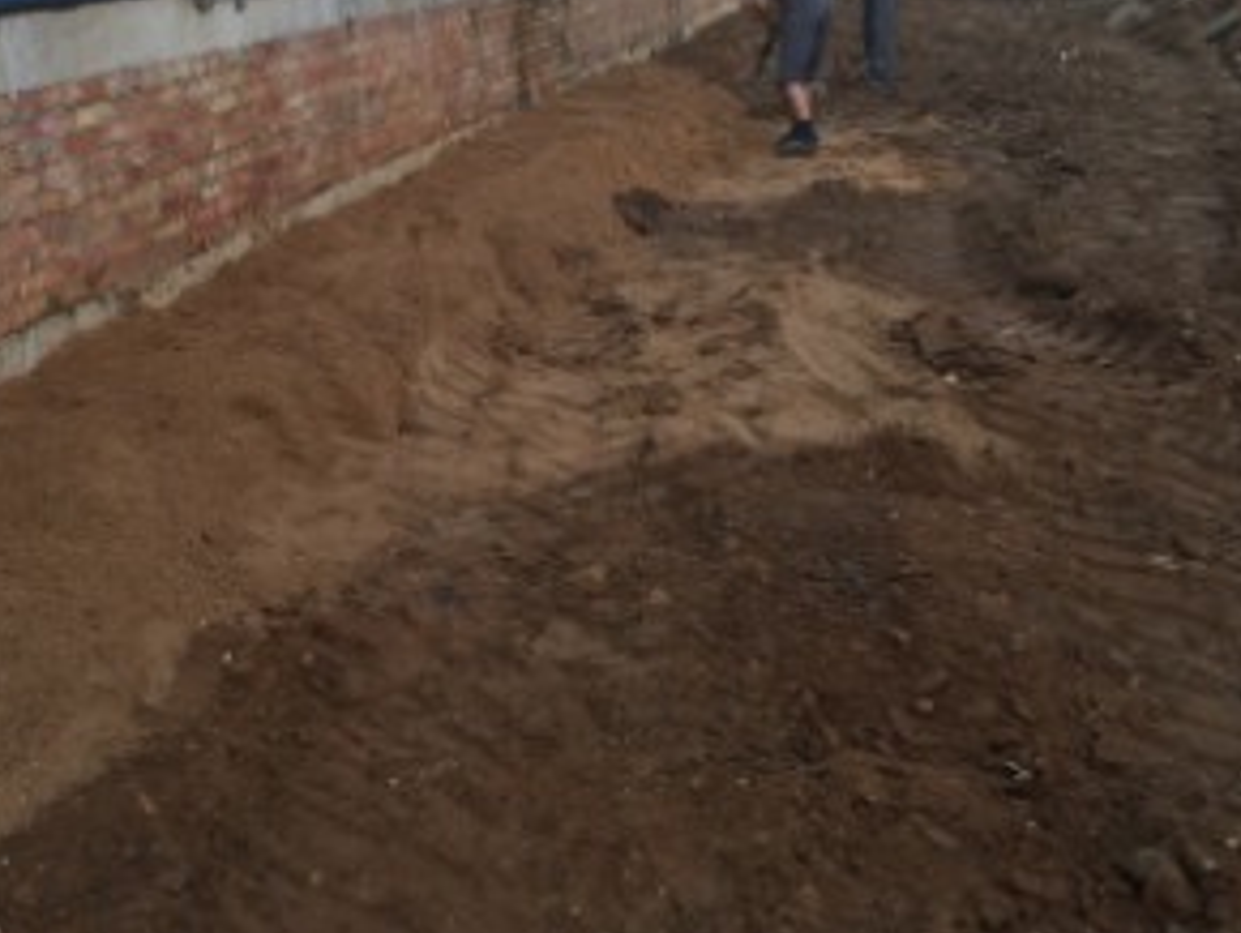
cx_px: 419
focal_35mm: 40
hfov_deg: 46.1
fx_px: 1435
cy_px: 342
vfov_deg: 35.8
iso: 32
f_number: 2.2
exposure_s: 1/120
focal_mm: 4.15
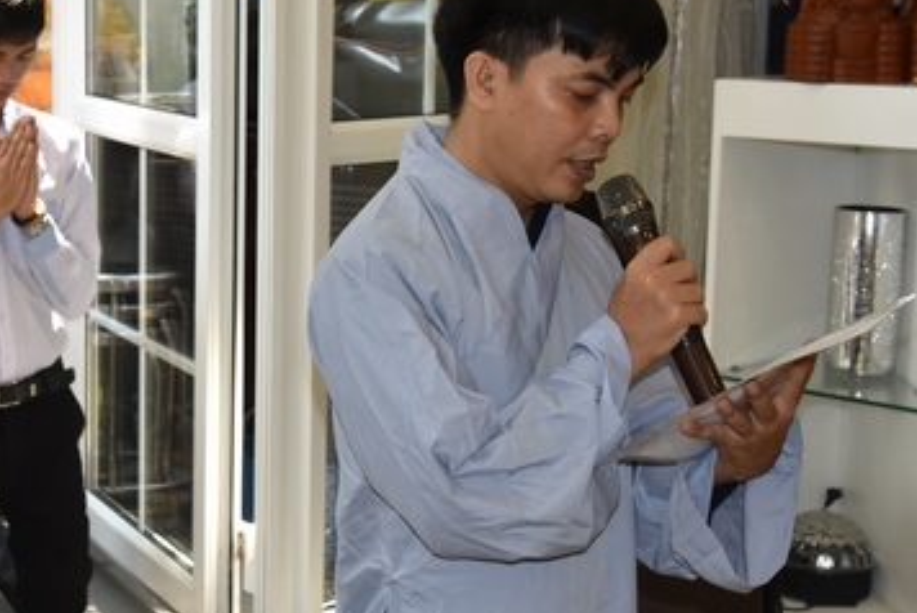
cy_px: 283
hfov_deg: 26.7
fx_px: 1861
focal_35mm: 73
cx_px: 85
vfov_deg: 18.7
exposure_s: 1/200
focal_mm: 40
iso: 1250
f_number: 6.3
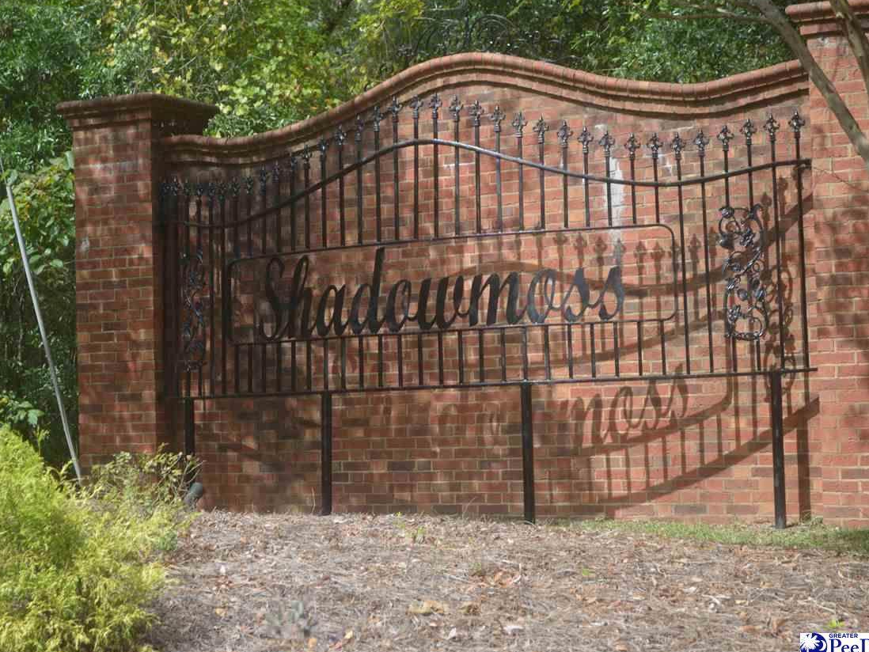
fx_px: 1897
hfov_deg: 25.8
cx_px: 393
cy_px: 330
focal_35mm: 76
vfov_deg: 19.5
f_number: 6.3
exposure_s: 1/160
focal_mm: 45
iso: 100
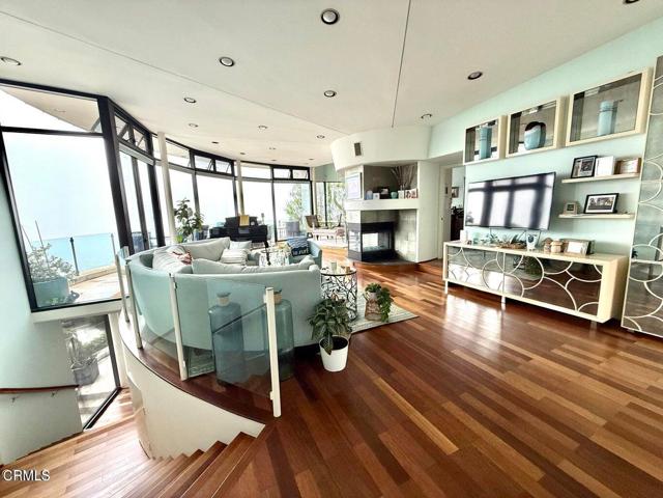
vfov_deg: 85.7
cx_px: 332
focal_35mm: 14
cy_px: 249
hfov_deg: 102.1
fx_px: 268
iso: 125
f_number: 2.2
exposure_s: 1/99
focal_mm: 2.22
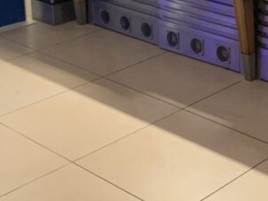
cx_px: 299
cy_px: -72
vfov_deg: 15.6
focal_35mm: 89
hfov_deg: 20.9
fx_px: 689
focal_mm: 4.25
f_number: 1.8
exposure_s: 1/50
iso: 320
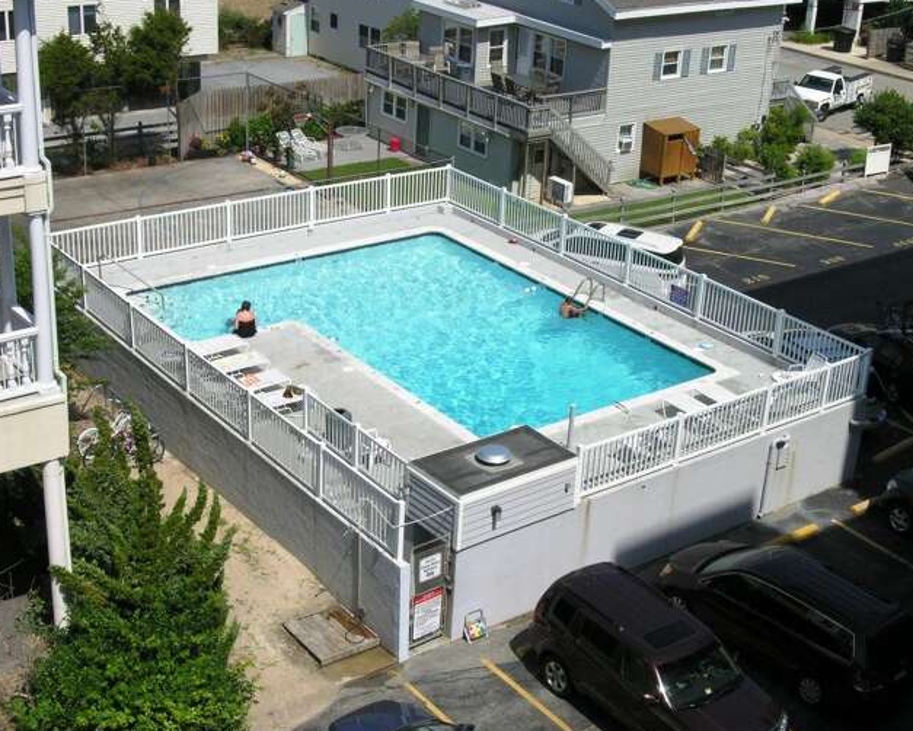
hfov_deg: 36.6
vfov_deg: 29.7
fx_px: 1379
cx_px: 489
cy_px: 366
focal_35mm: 51
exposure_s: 1/249
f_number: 7
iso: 50
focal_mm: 12.3
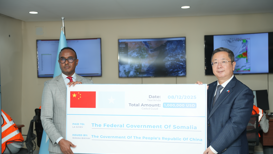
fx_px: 369
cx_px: 137
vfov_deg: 23.5
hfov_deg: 40.6
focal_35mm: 51
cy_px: 90
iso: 200
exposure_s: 1/200
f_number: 2.8
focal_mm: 48
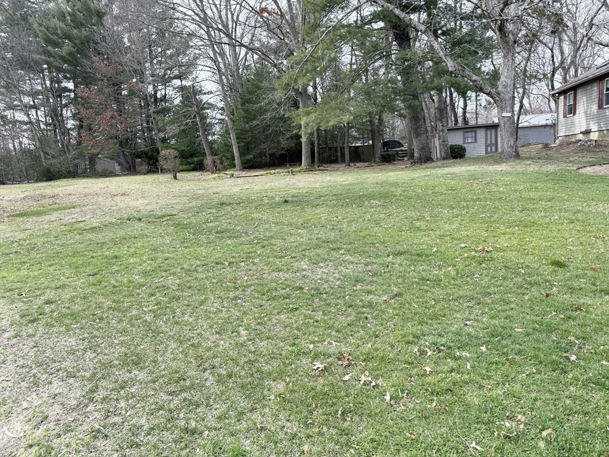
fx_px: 422
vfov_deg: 56.8
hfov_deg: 71.6
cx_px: 304
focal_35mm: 24
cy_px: 228
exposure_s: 1/757
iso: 80
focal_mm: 6.76
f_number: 1.78
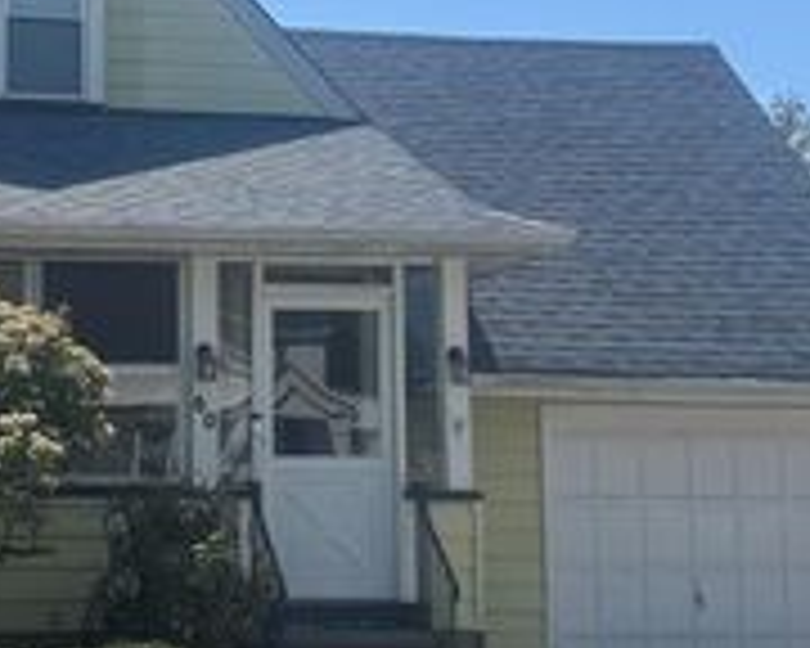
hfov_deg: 28.5
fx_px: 1558
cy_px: 367
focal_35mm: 65
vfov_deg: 23.5
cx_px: 153
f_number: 1.78
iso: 80
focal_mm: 6.86
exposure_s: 1/4762
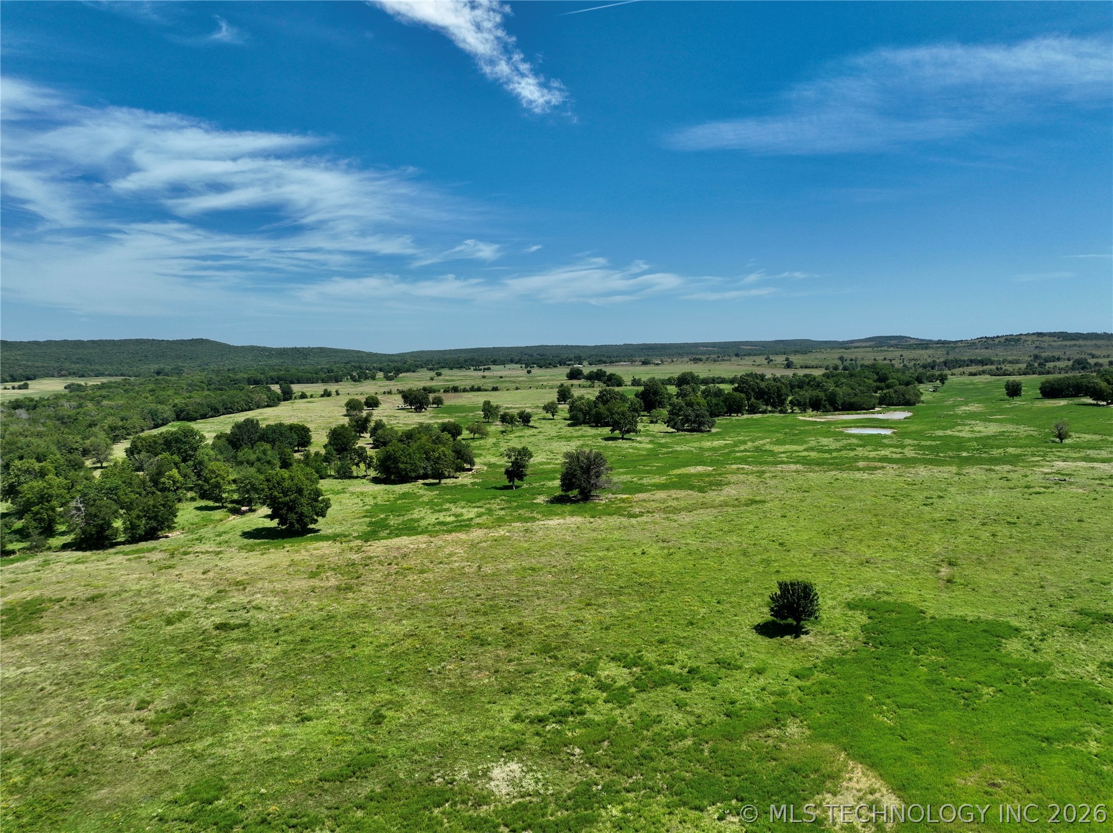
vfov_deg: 56.8
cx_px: 556
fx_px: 771
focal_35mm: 24
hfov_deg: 71.6
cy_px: 416
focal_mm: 12.29
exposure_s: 1/1600
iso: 100
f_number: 2.8
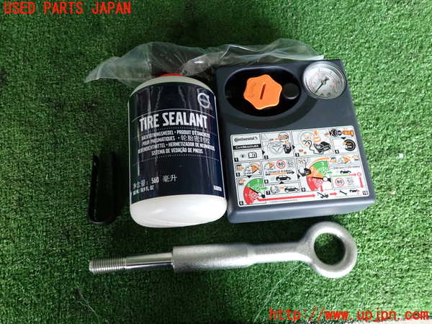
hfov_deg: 69.4
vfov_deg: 54.9
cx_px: 216
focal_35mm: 25
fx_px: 312
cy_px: 162
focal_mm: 4.5
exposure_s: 1/60
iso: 200
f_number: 2
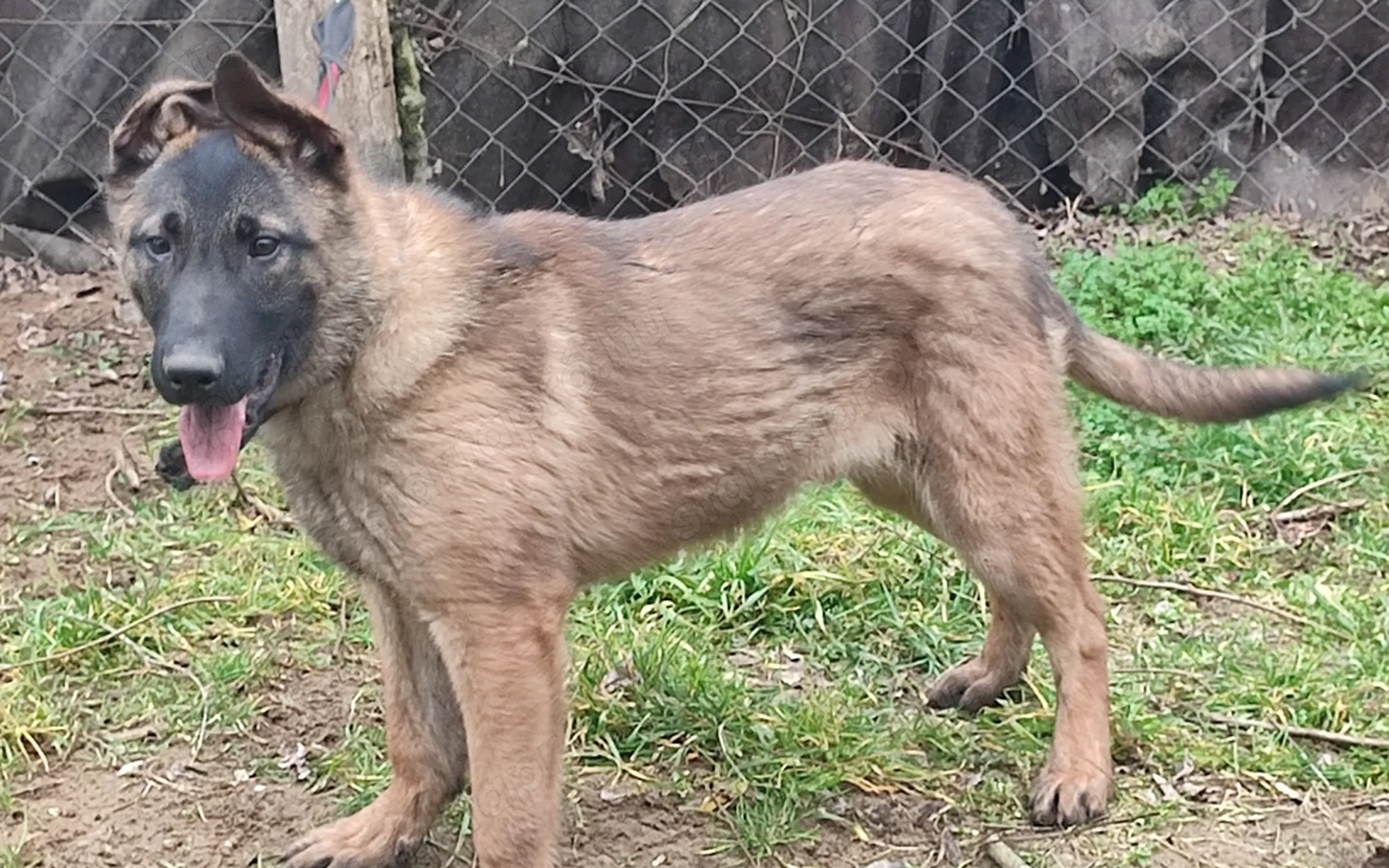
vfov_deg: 46.0
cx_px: 698
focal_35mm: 27
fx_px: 1022
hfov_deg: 68.4
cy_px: 446
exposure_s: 1/50
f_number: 1.9
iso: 70
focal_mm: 6.04
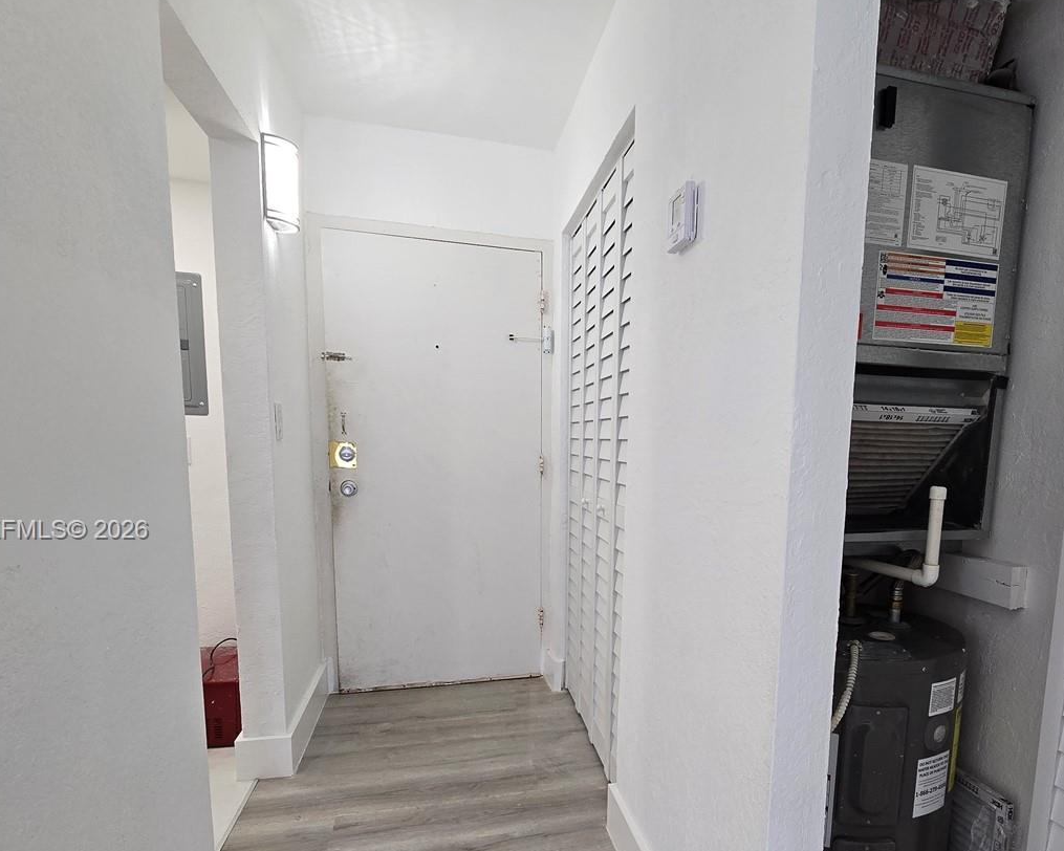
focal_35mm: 20
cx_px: 660
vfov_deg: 67.1
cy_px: 531
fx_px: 630
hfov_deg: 79.0
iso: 80
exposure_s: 1/60
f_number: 2.2
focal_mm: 2.2
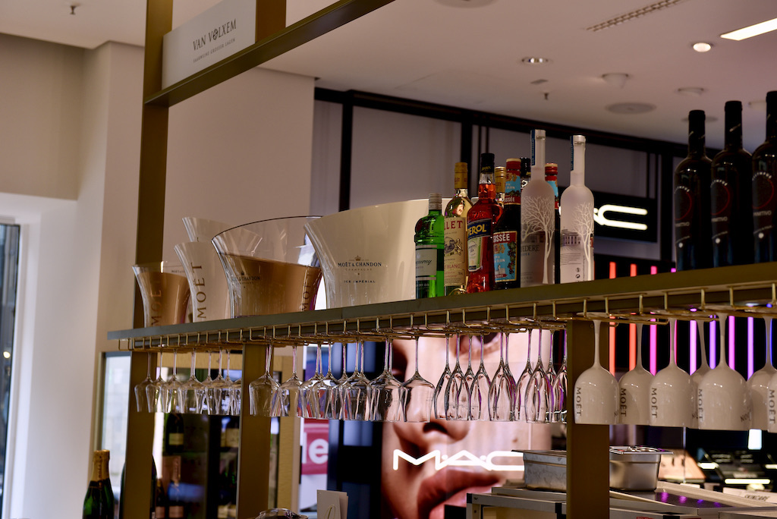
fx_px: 1339
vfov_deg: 21.9
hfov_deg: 32.4
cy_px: 260
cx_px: 388
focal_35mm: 62
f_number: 4
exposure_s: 1/250
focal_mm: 62
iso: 450
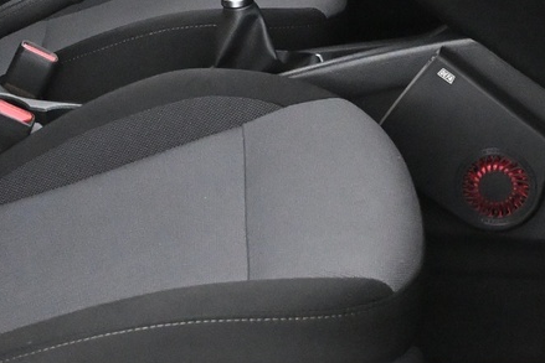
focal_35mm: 169
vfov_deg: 8.1
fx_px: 2556
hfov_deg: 12.2
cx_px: 163
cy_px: -47
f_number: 4.8
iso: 5000
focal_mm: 30.5
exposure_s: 1/60
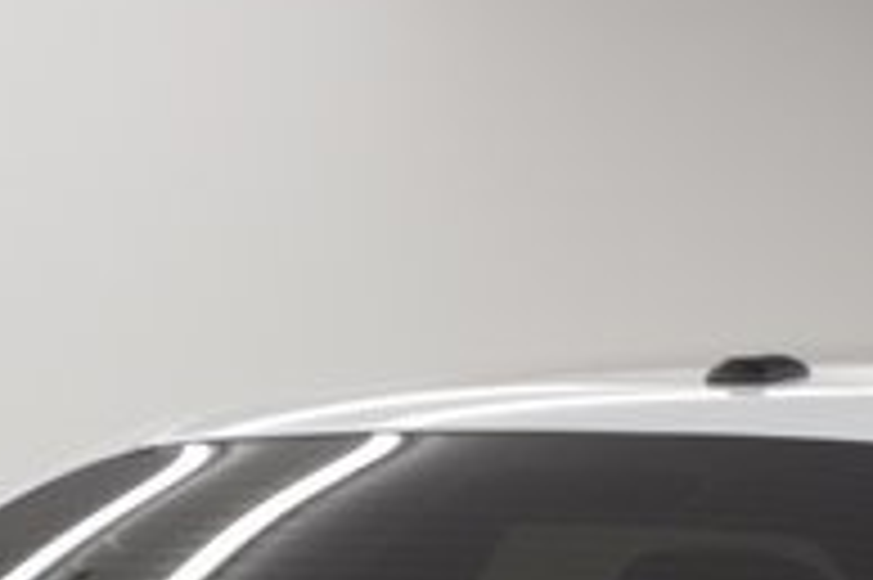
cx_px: 747
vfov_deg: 4.5
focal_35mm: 301
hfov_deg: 6.8
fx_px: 7293
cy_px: 1329
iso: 400
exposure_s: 1/160
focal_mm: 38
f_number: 4.5
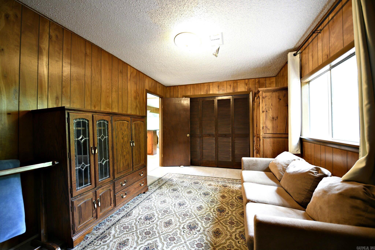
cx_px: 188
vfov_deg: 77.3
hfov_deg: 100.4
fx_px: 156
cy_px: 125
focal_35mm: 15
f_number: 2.8
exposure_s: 1/15
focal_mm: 15
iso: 900
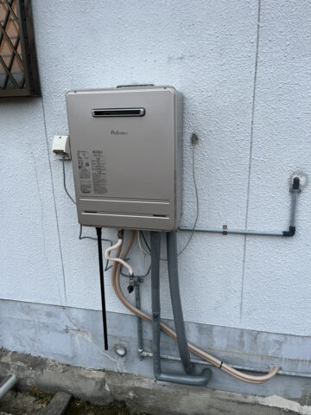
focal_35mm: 26
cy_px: 208
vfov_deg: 67.3
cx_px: 156
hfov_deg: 53.1
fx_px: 311
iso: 320
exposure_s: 1/60
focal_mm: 5.1
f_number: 1.6
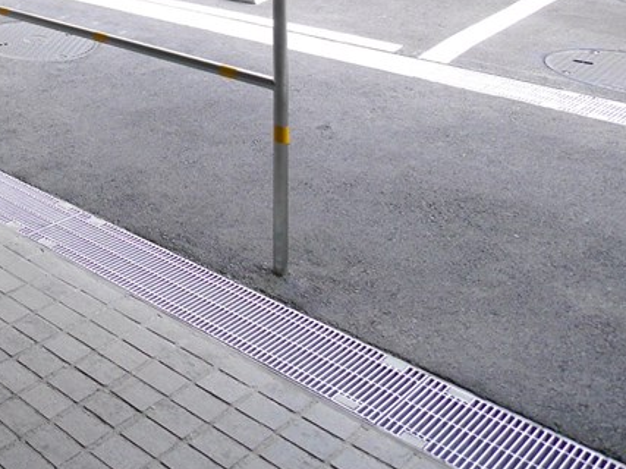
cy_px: -183
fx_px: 759
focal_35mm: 42
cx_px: -265
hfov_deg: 30.3
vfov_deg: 27.1
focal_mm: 7
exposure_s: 1/60
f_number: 4
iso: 400
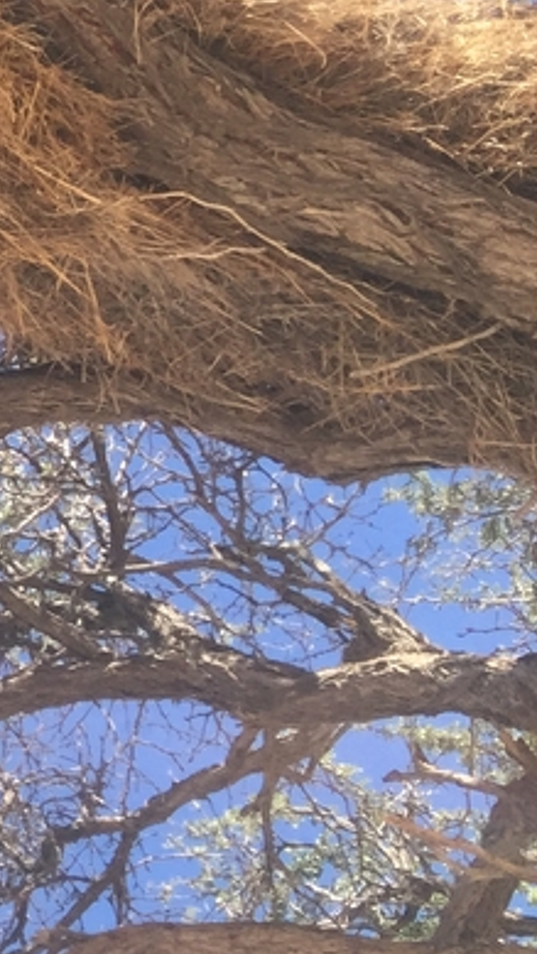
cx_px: -1015
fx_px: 2631
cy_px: 74
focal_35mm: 104
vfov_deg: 20.1
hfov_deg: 9.4
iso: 32
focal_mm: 4.15
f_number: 2.2
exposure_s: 1/775
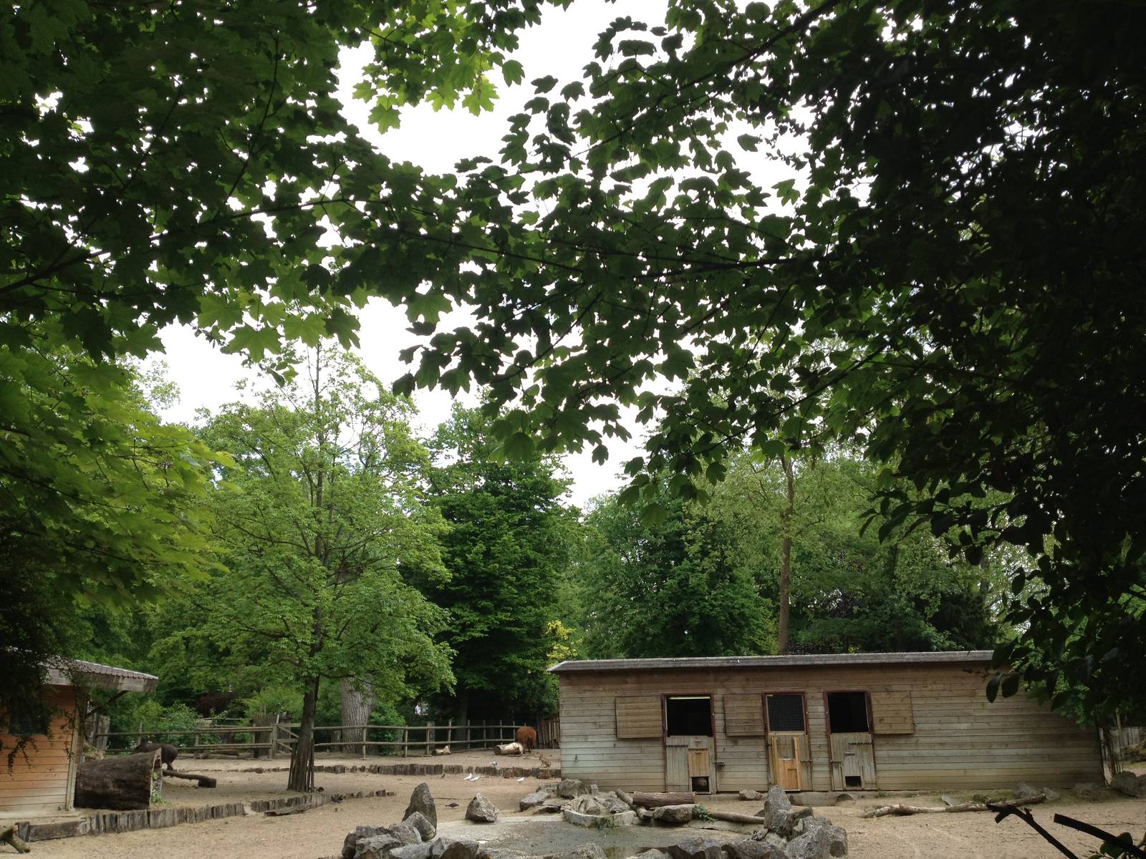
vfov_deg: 40.7
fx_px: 1159
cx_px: 573
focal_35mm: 35
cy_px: 430
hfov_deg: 52.6
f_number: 2.4
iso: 50
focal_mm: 4.28
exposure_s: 1/394
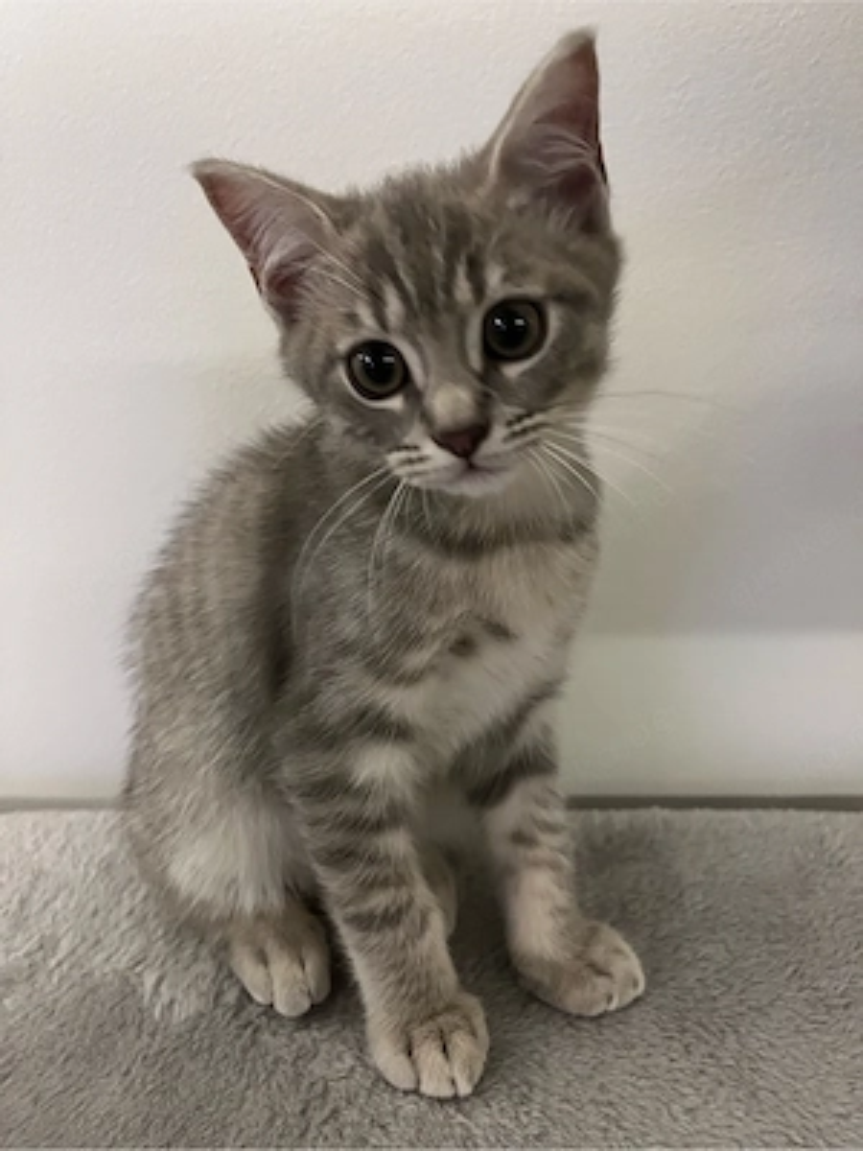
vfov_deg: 67.3
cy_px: 576
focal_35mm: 26
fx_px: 864
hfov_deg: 53.1
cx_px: 432
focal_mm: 5.1
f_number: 1.6
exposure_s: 1/40
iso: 640
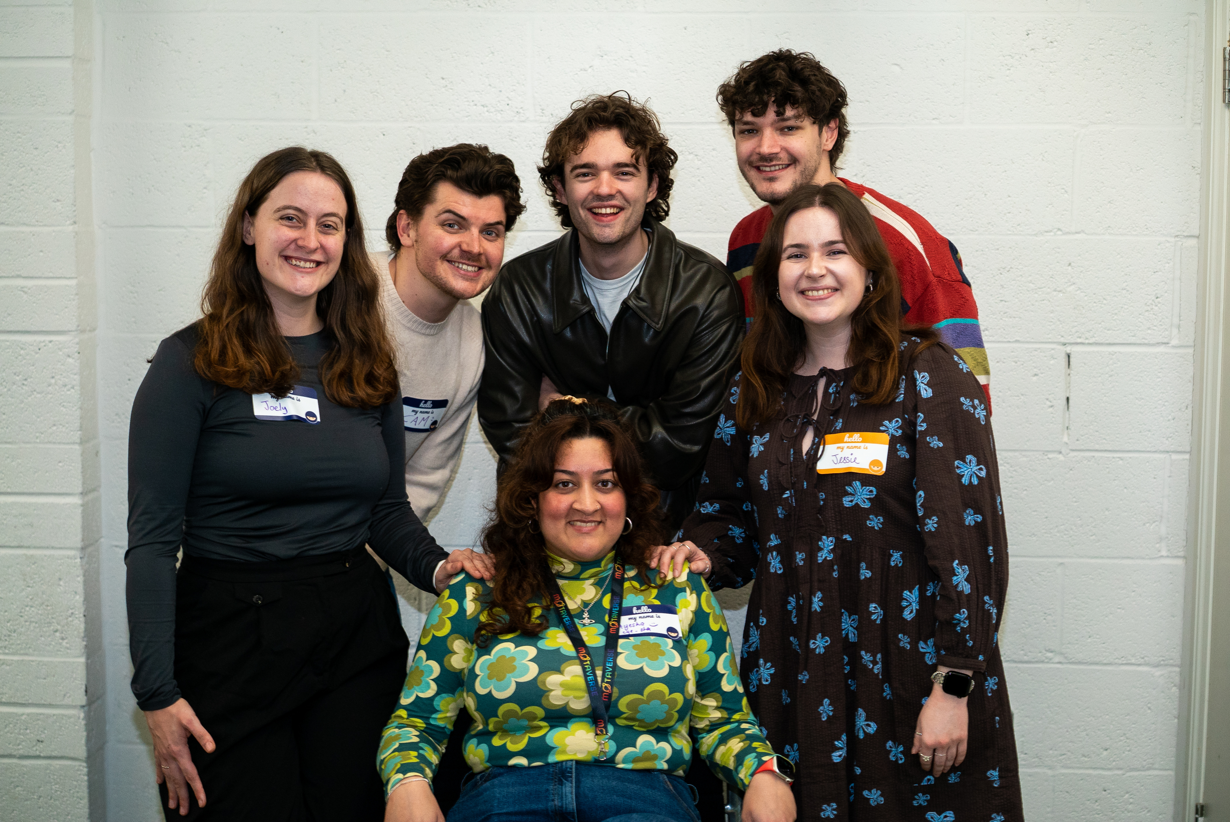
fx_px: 1880
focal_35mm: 55
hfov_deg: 36.2
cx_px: 615
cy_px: 411
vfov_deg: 24.6
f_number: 4
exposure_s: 1/125
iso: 2000
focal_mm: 55
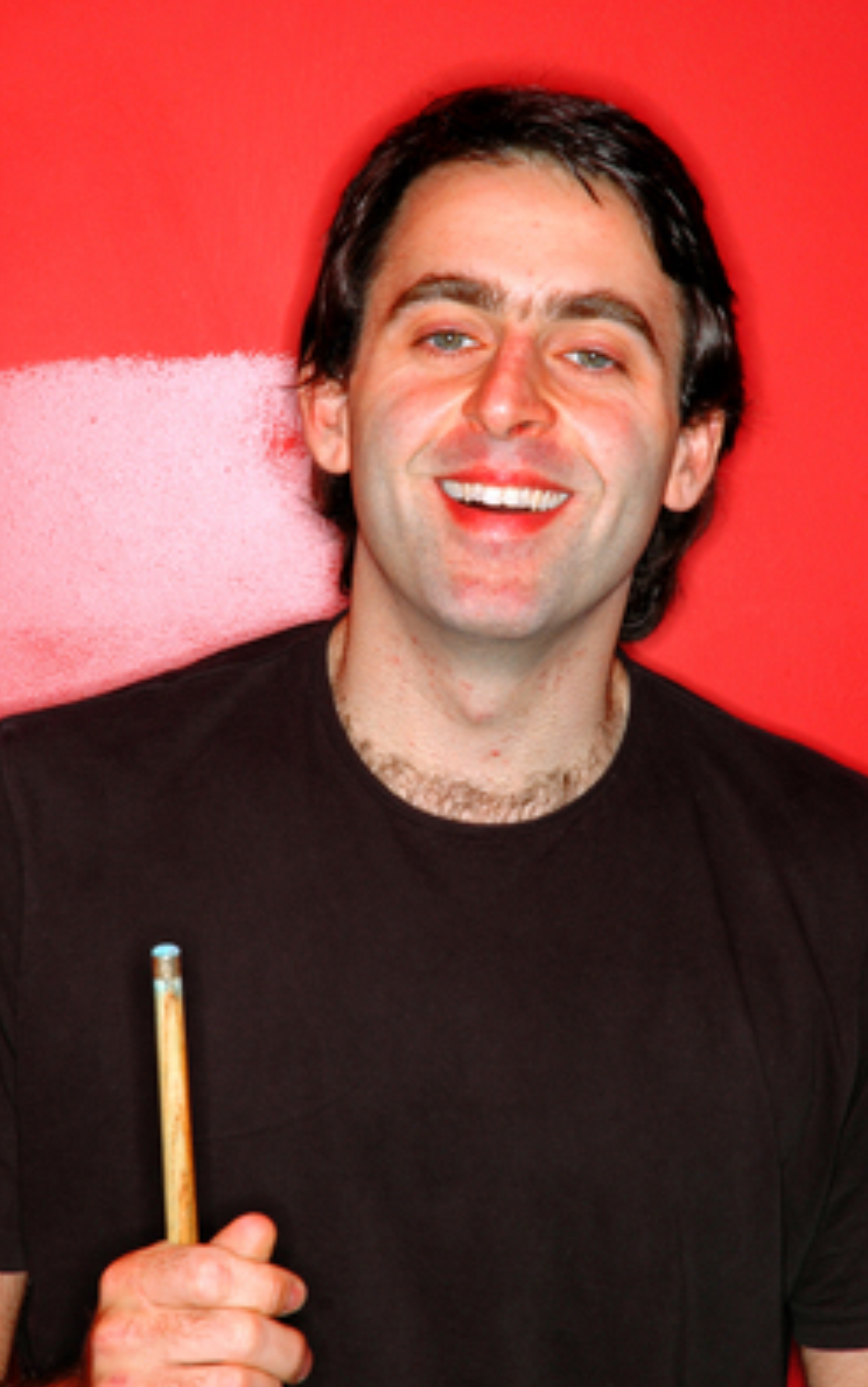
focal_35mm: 108
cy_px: 697
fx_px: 4082
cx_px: 458
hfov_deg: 12.1
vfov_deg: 19.3
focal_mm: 70
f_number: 14
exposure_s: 1/250
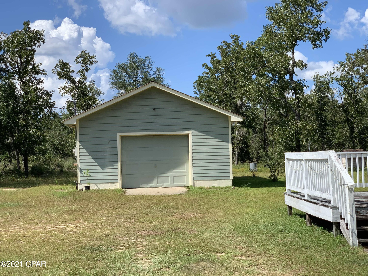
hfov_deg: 36.8
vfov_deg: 28.0
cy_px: 138
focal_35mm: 52
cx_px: 184
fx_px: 553
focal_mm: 6
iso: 16
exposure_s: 1/1115
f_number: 2.4
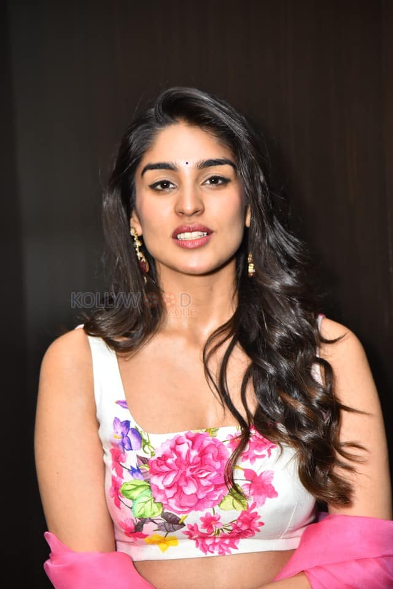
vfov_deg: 17.1
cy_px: 294
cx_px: 196
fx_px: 1965
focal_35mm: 120
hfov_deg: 11.4
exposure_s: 1/160
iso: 1250
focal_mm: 120
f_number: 4
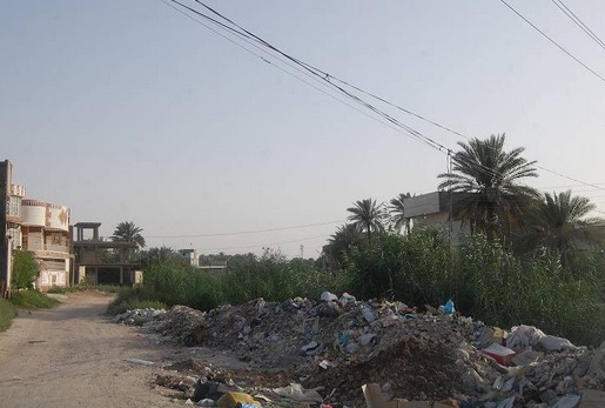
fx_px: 1315
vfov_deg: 17.6
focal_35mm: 78
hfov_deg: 25.9
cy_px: 204
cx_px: 302
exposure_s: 1/800
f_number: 14
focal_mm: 52
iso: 1600
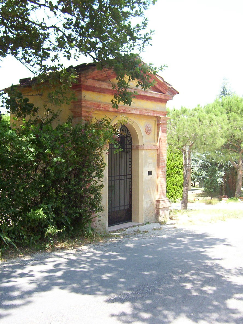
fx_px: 337
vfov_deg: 51.4
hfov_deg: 39.7
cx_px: 122
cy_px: 162
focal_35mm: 36
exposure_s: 1/505
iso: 100
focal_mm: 5.54
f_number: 2.76
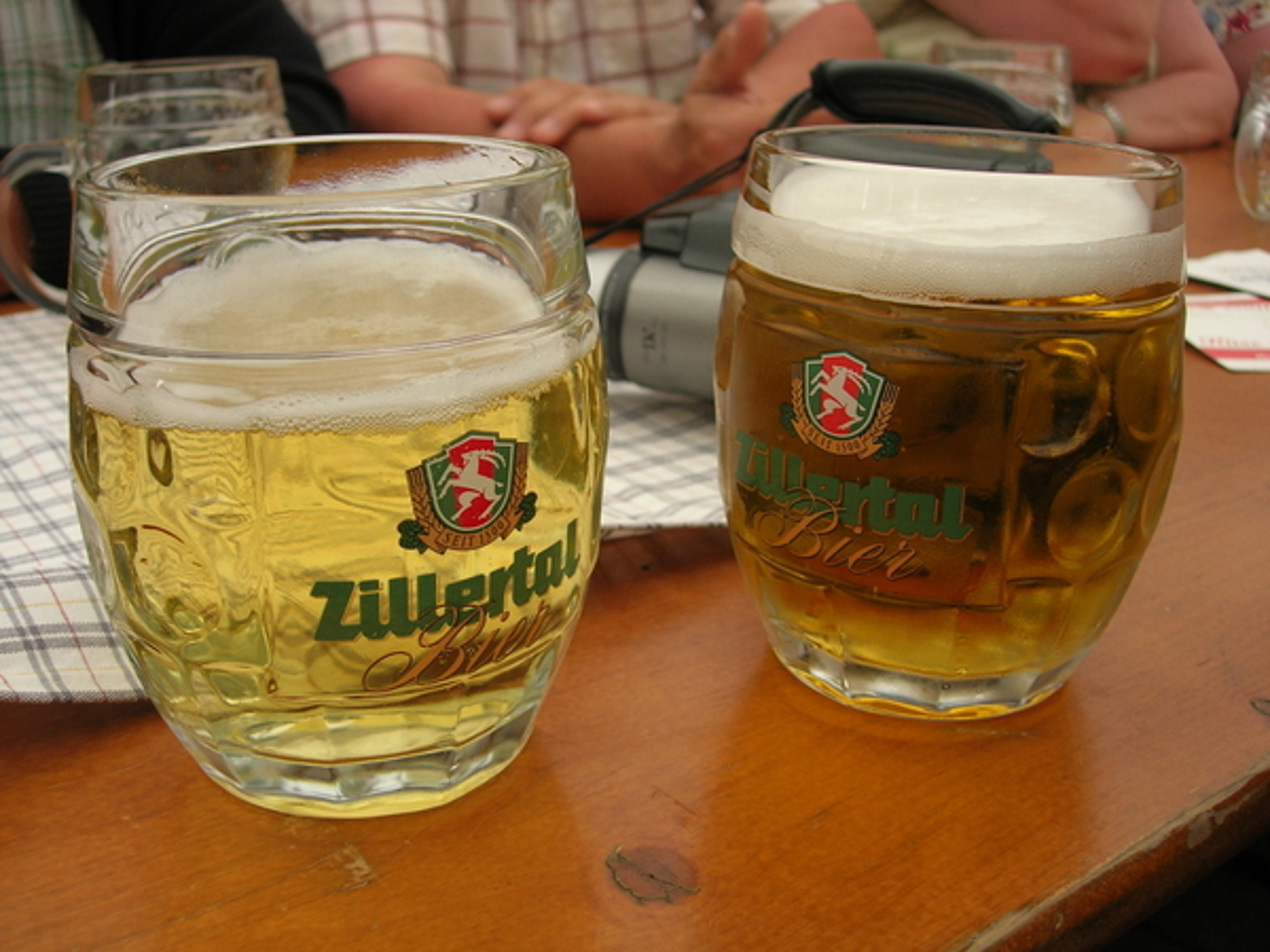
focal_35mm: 38
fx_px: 1394
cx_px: 635
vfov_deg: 37.7
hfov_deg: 49.0
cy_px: 476
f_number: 2.8
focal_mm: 7.8
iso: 64
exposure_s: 1/72.2
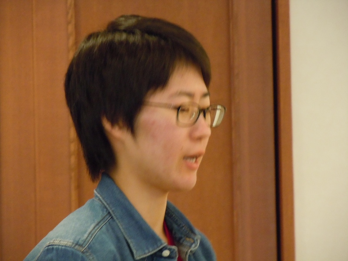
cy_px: 130
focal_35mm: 300
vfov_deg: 5.0
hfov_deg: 6.6
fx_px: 3016
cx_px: 174
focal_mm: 54
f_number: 5.6
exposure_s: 1/10
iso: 800
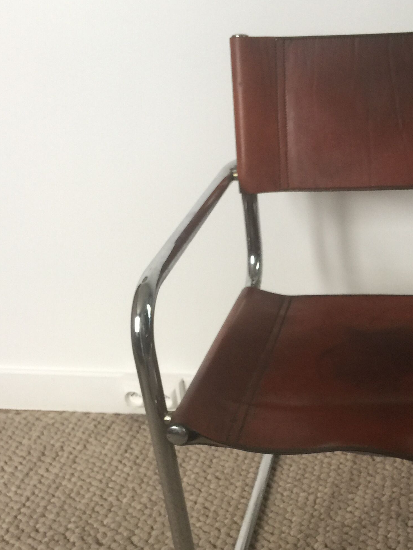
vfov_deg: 39.5
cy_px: 329
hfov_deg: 29.8
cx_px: 313
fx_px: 764
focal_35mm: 48
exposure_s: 1/33
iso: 50
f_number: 2.2
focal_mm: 4.15
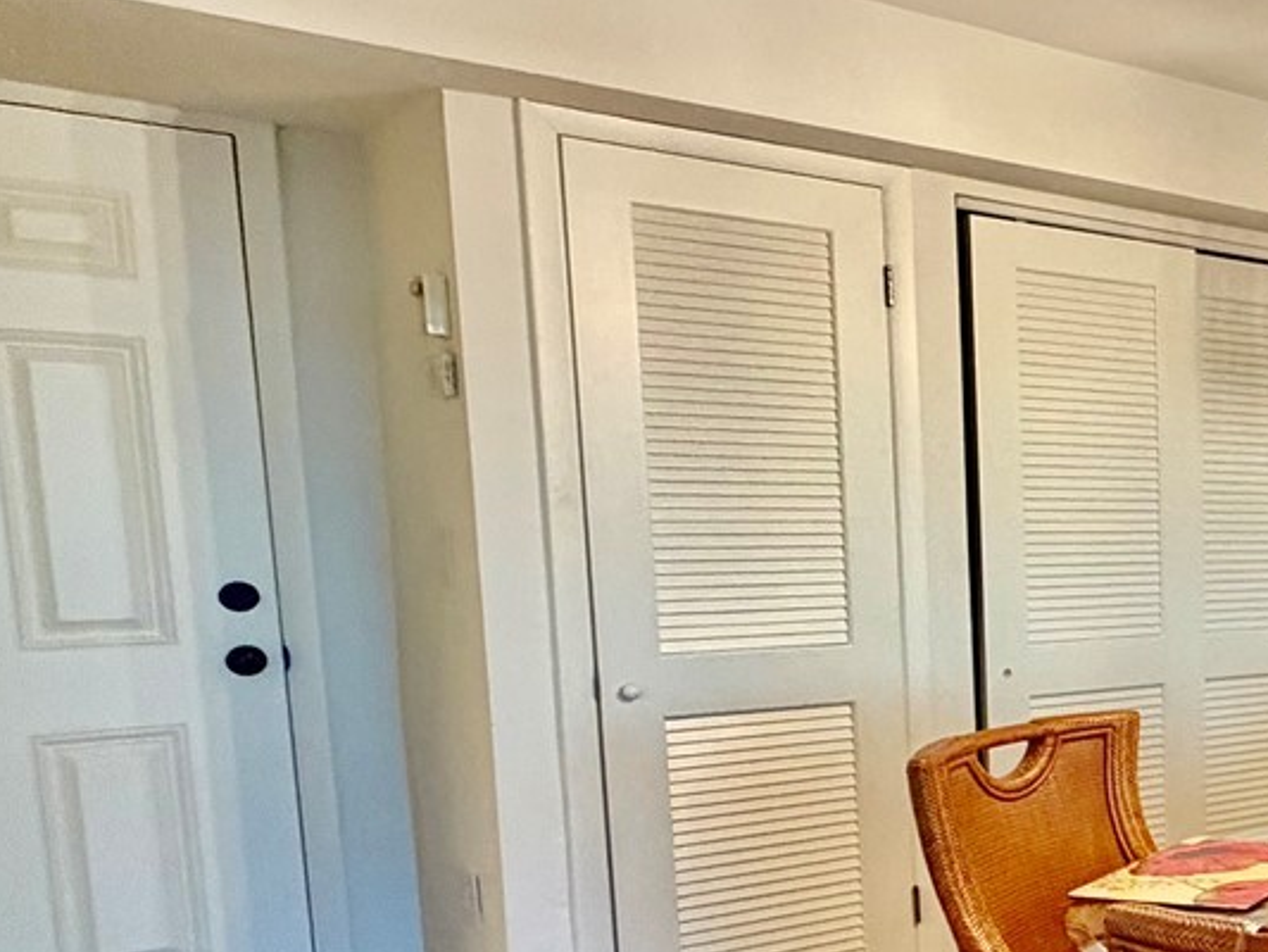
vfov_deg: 33.8
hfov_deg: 31.5
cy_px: 685
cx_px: 1739
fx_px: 1539
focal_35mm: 42
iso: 500
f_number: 2.2
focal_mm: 2.22
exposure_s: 1/60
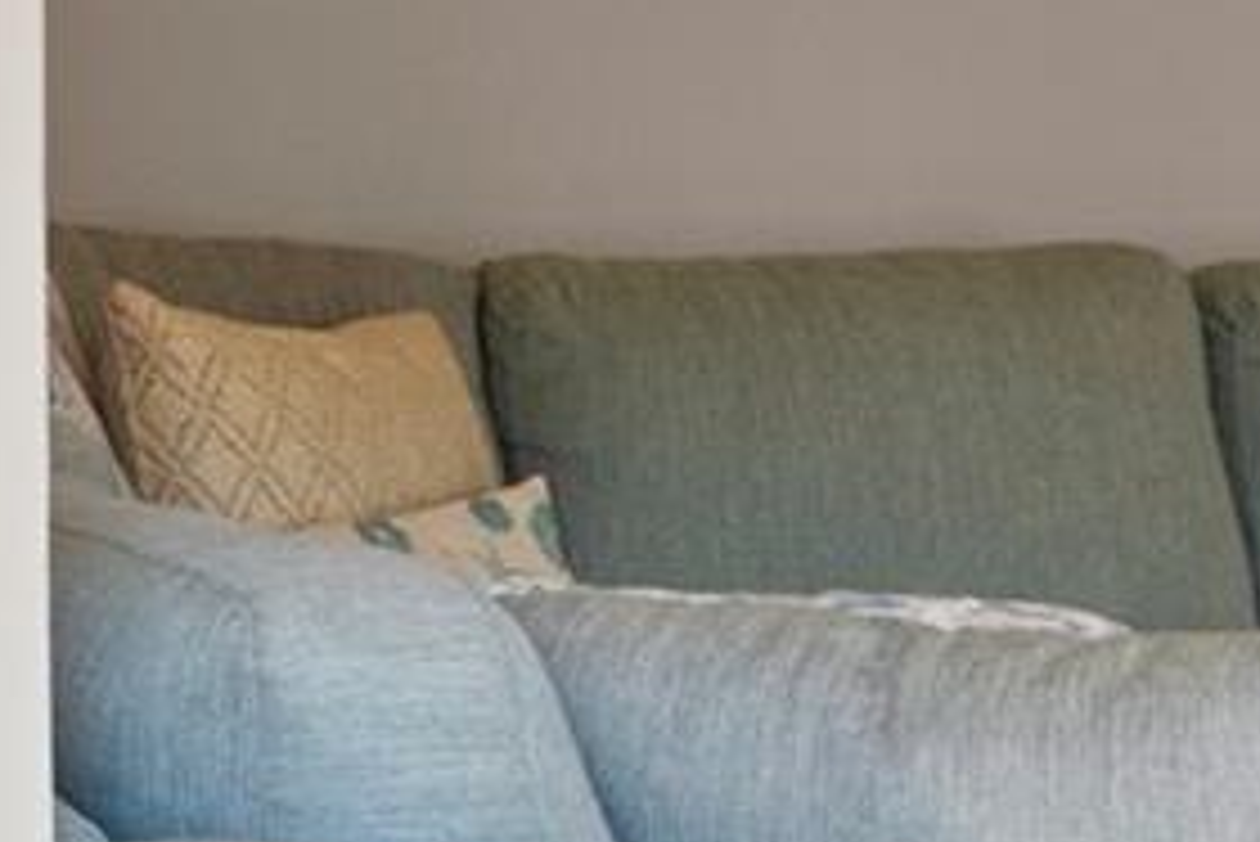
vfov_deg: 11.7
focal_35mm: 117
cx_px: -900
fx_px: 4097
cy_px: 97
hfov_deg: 15.4
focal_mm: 16
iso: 500
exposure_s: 1/10
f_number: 5.6
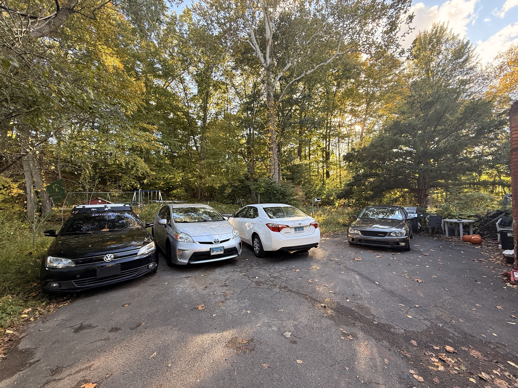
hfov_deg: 102.1
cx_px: 259
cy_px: 194
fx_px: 209
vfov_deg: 85.7
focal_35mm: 14
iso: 64
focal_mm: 2.22
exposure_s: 1/99
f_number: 2.2
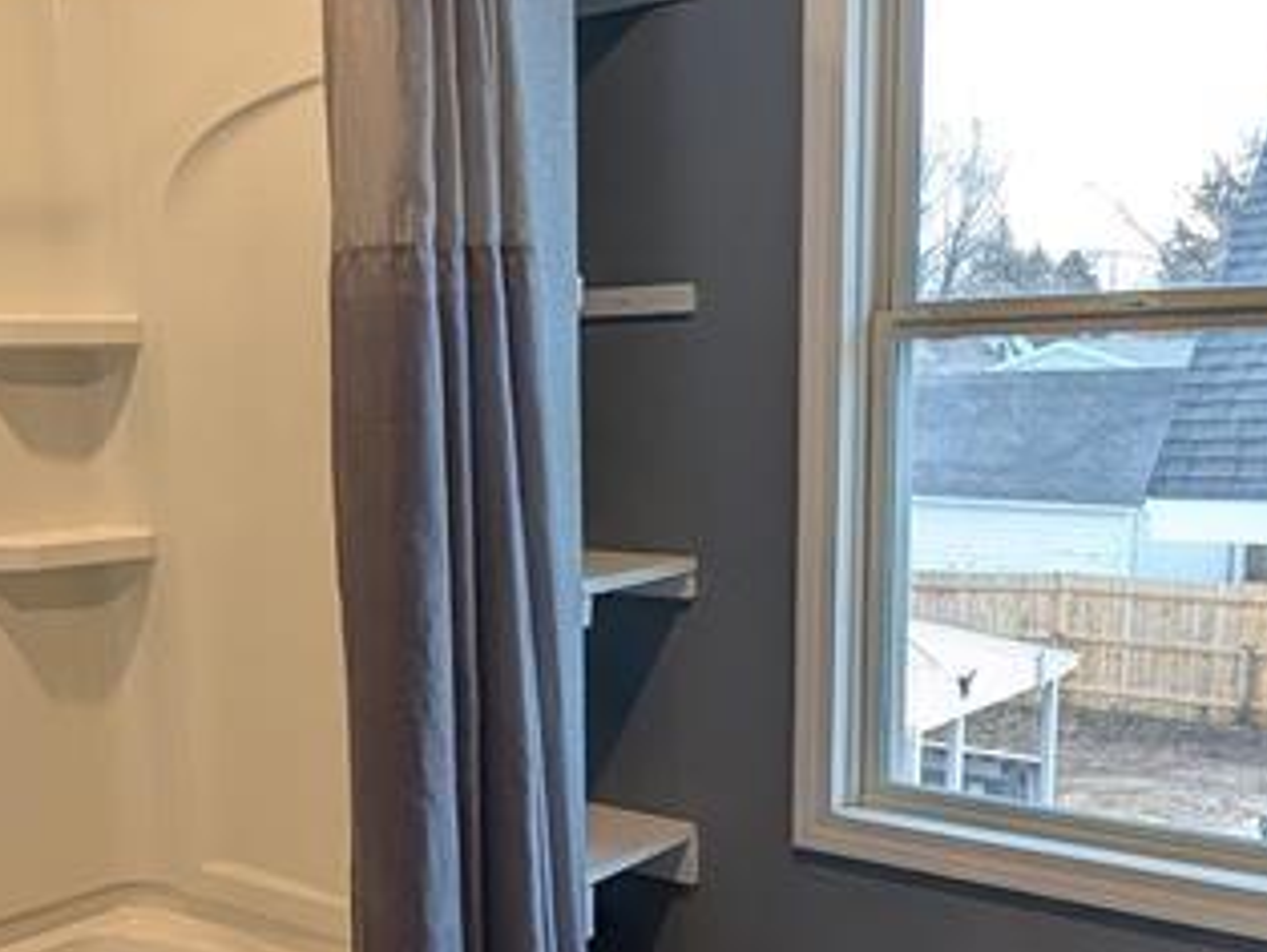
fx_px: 1429
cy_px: 666
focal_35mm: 39
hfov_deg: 47.4
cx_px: 484
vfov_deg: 36.3
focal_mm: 2.02
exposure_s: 1/147
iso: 55
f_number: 1.7
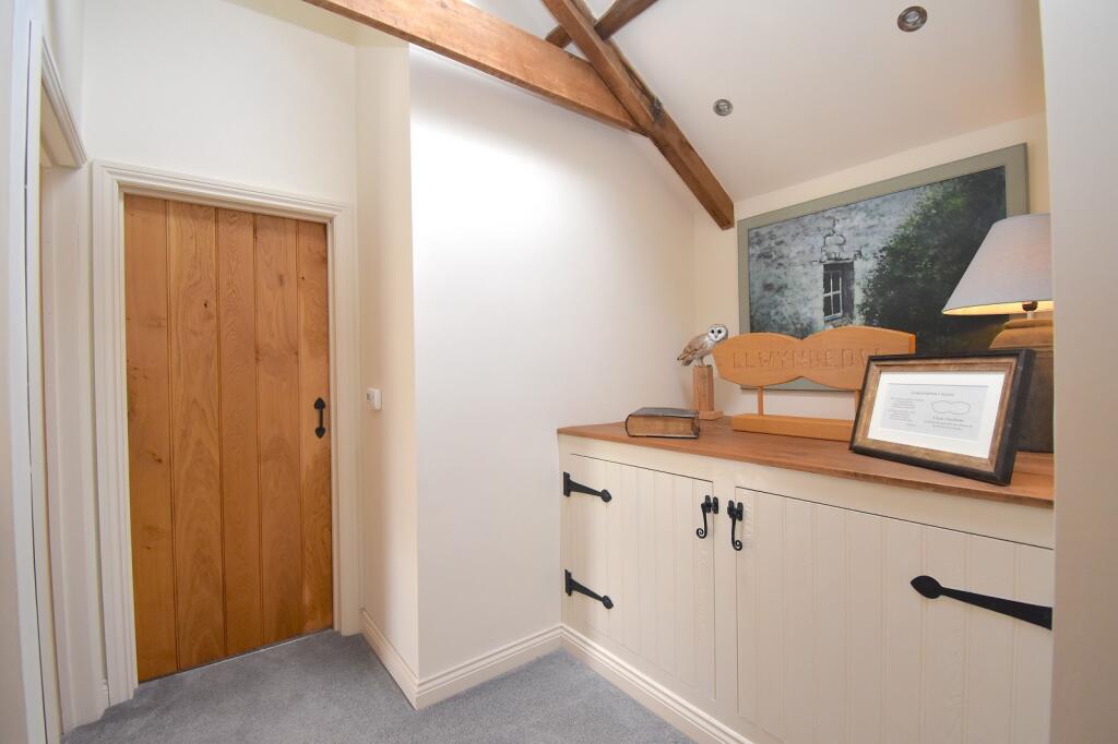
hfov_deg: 100.4
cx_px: 559
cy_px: 372
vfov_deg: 77.3
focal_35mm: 15
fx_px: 466
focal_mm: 10
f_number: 4.5
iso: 800
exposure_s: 1/160
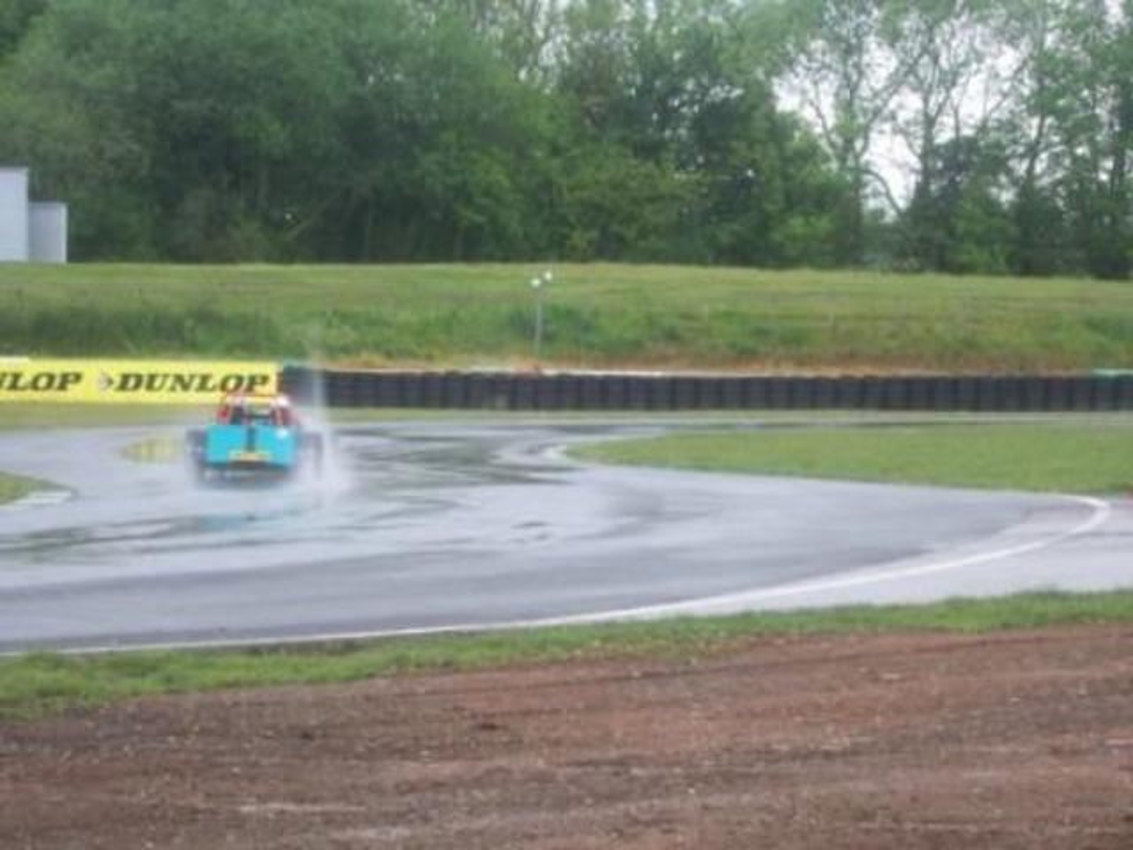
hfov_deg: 17.7
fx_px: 3633
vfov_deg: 13.3
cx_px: 566
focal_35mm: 111
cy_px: 425
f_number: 5.3
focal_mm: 23.7
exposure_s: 1/125
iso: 250
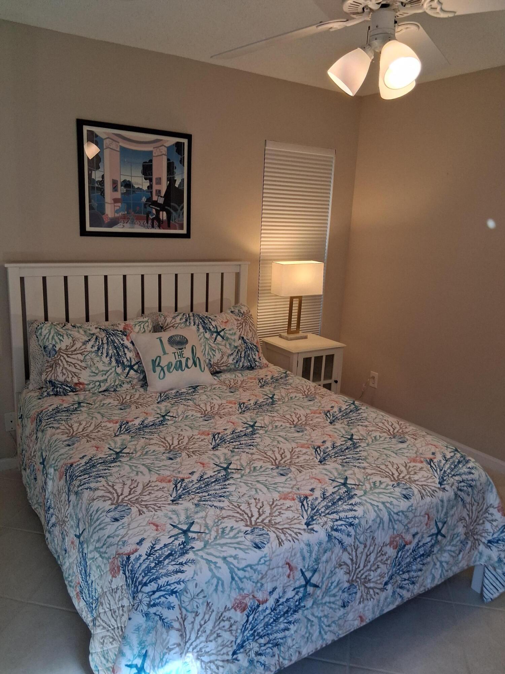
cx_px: 252
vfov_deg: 67.3
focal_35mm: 26
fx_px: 506
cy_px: 337
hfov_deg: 53.1
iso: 125
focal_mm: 3.98
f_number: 1.8
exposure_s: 1/120
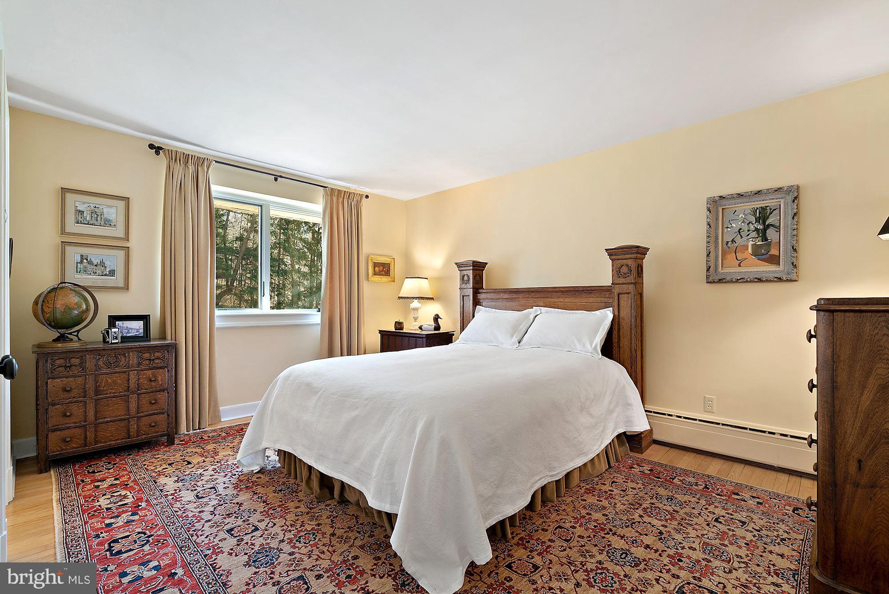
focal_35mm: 16
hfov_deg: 96.7
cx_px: 444
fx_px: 395
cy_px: 297
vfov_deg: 73.8
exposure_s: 1/2
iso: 400
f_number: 8
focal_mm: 16
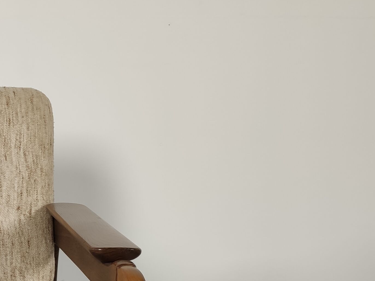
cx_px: -110
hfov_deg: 22.2
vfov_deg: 18.2
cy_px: 272
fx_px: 856
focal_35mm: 79
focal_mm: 4.75
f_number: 1.75
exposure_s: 1/100
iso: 155
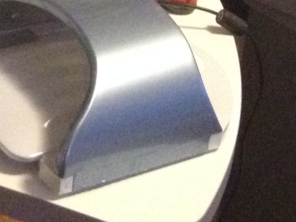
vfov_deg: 6.8
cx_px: -303
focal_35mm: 200
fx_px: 1710
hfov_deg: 9.3
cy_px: -393
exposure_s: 1/20
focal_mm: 4.28
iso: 400
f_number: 2.4
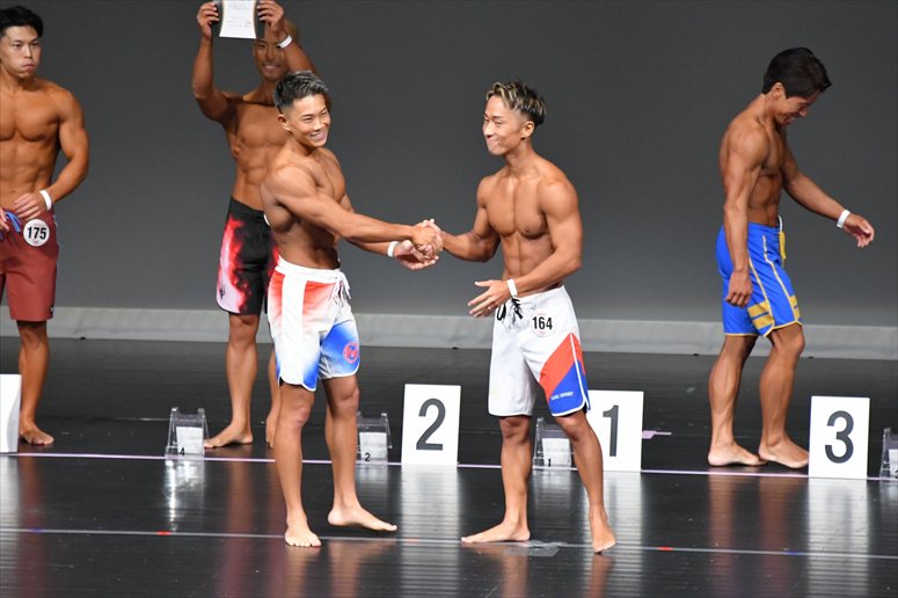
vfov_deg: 4.0
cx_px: 449
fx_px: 8602
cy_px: 299
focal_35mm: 345
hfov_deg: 6.0
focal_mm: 230
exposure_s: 1/400
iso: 5000
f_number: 5.6
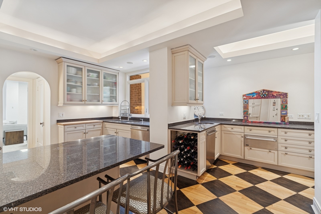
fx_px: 143
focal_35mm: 16
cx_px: 160
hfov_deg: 96.7
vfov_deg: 73.7
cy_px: 107
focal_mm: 16
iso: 320
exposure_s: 1/4
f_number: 8
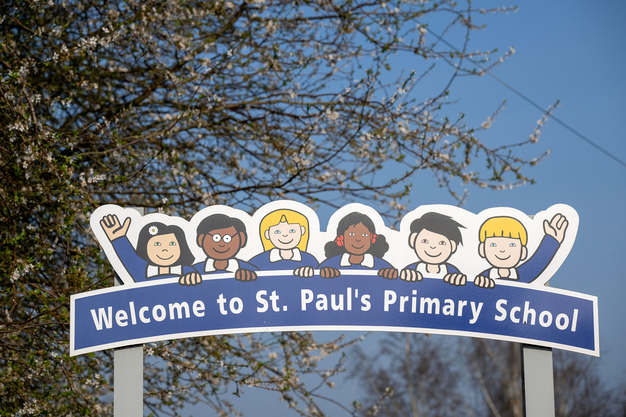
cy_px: 208
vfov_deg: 11.4
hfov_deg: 17.1
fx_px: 2087
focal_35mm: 120
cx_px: 313
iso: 400
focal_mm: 120
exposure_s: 1/2000
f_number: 8
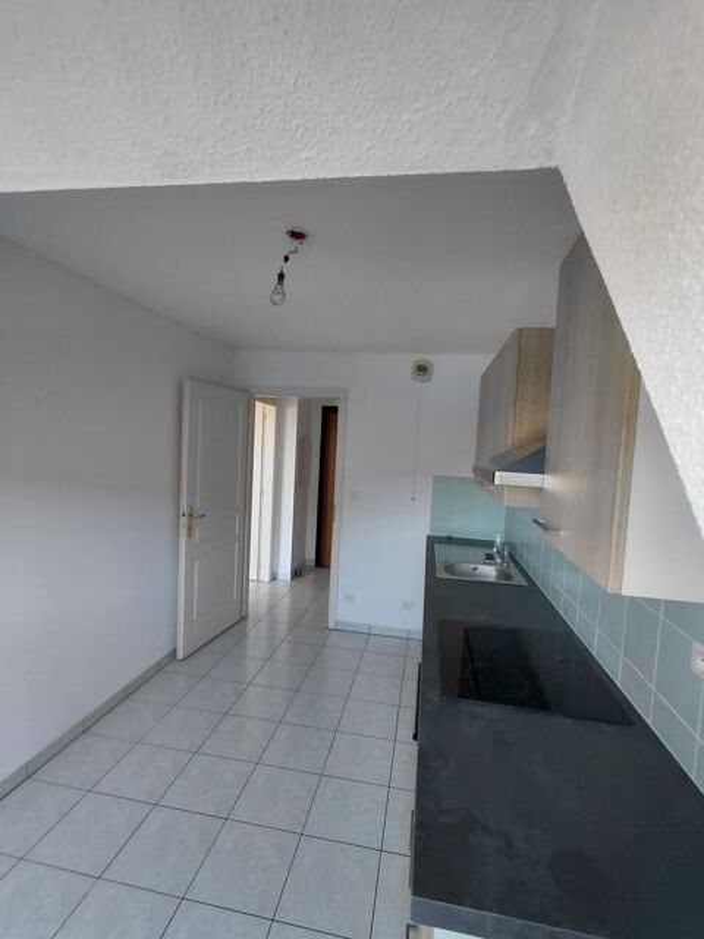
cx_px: 352
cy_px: 470
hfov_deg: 78.1
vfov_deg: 94.5
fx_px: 434
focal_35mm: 16
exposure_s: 1/60
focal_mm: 1.64
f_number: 2.2
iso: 160
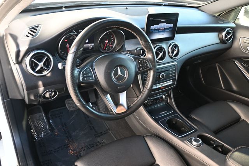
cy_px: 83
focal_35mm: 30
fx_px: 207
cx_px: 124
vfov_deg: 43.6
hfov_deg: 62.0
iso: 900
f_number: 3.8
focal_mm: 20
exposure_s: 1/125
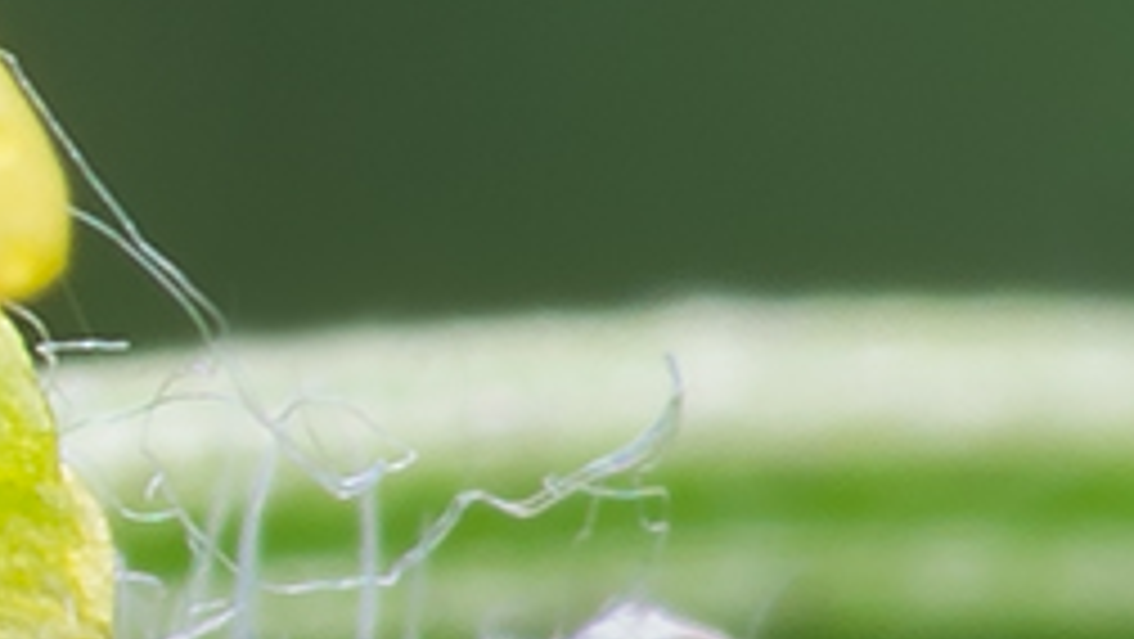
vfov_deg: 1.0
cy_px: -122
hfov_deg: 1.7
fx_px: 37542
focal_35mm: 1248
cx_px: -1138
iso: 100
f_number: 16
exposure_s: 1/3.33
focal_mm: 100
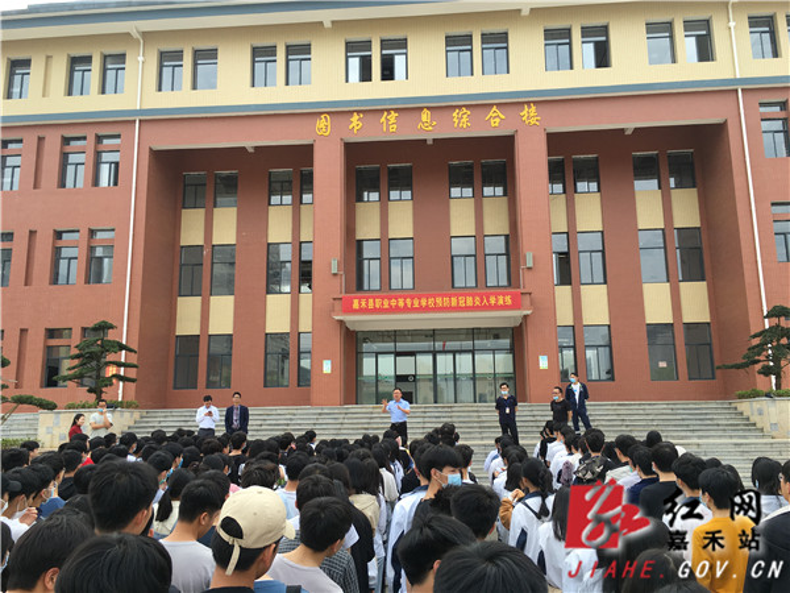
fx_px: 662
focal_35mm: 29
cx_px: 395
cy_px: 296
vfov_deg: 48.2
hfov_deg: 61.7
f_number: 2.2
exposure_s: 1/295
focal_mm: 4.15
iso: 25
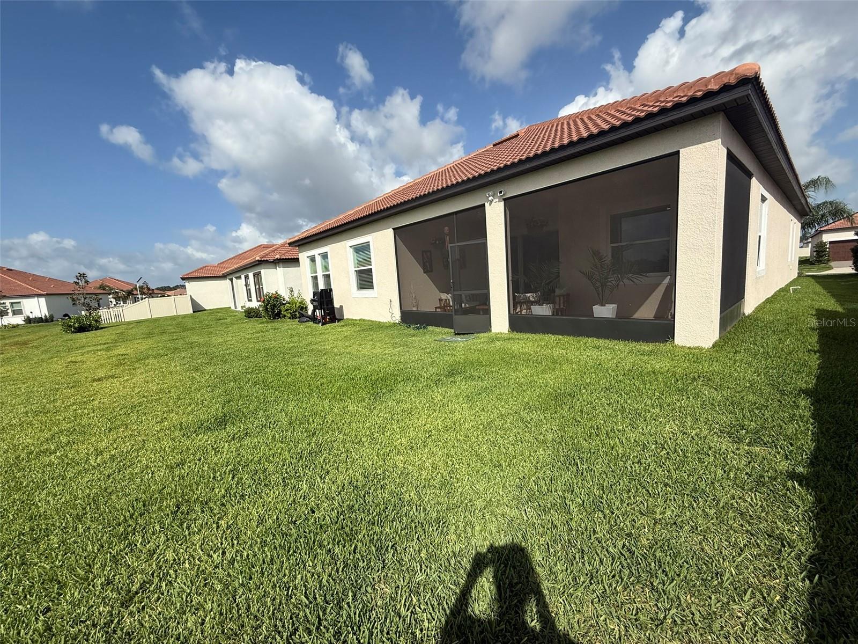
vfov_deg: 85.7
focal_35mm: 14
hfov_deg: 102.1
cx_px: 429
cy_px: 322
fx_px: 347
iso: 50
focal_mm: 2.22
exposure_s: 1/2506
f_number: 2.2
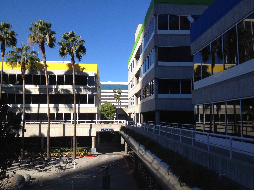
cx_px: 127
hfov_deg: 52.6
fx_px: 257
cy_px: 95
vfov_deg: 40.7
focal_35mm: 35
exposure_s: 1/1346
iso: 50
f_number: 2.4
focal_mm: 4.28
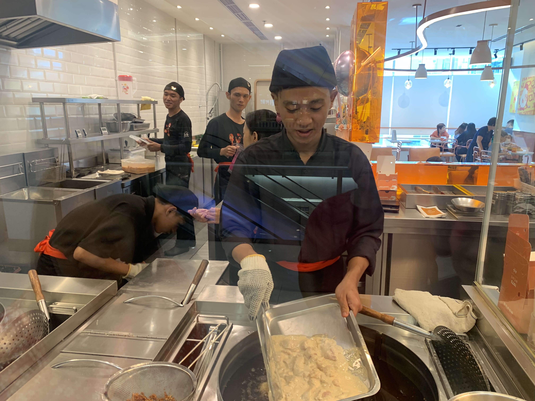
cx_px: 268
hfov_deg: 67.3
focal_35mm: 26
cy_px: 200
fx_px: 402
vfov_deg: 53.1
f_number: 1.8
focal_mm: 4.25
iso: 100
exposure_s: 1/50
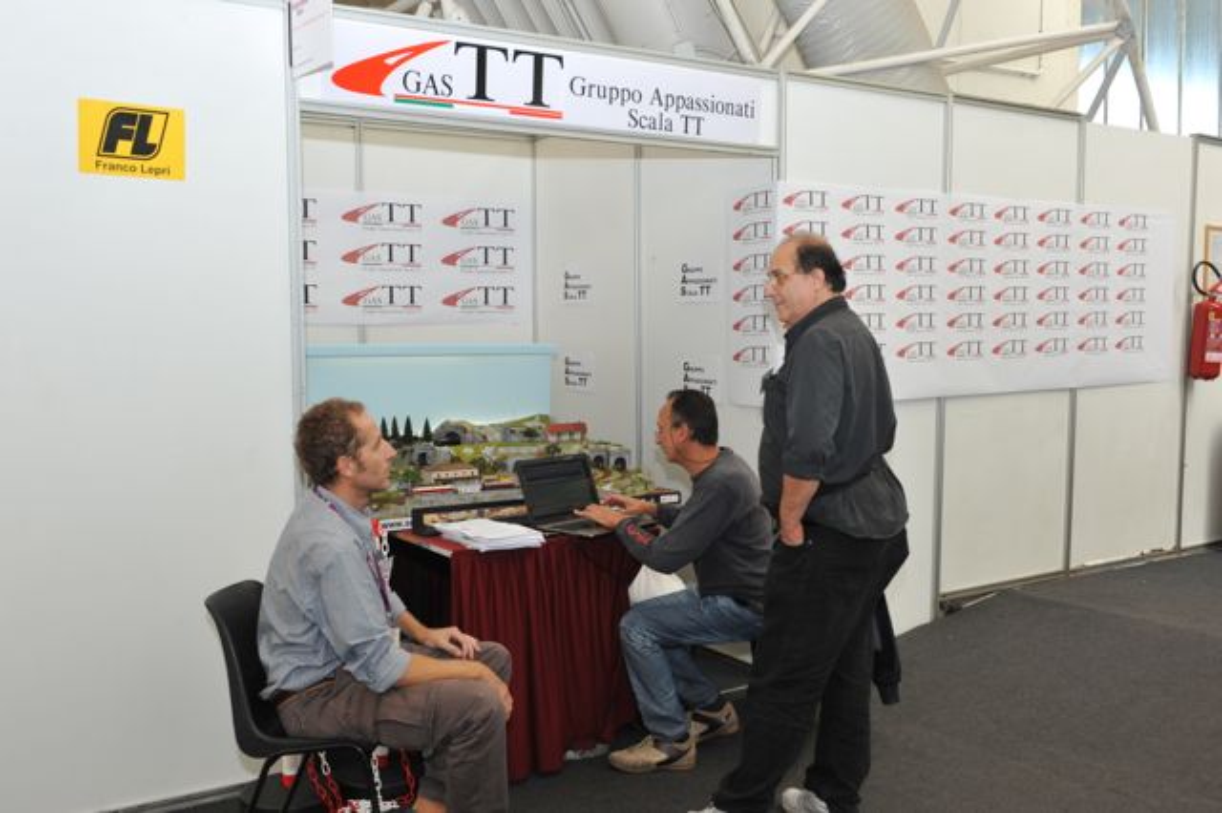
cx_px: 611
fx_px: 1289
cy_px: 406
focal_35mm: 38
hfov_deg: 50.7
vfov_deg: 35.0
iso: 640
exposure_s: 1/50
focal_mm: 38
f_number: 8
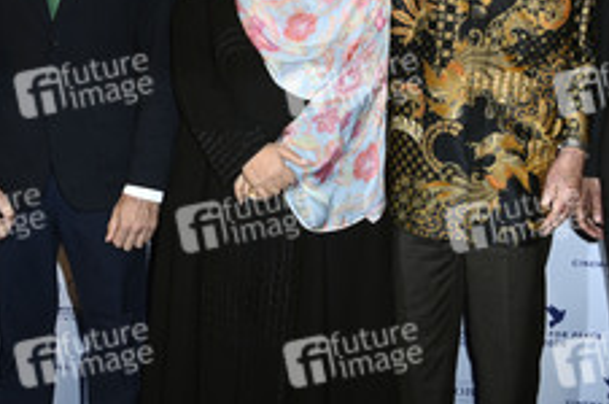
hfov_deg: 31.4
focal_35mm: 64
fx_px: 1081
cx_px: 282
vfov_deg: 20.6
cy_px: 19
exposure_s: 1/250
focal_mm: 32
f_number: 5.6
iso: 800
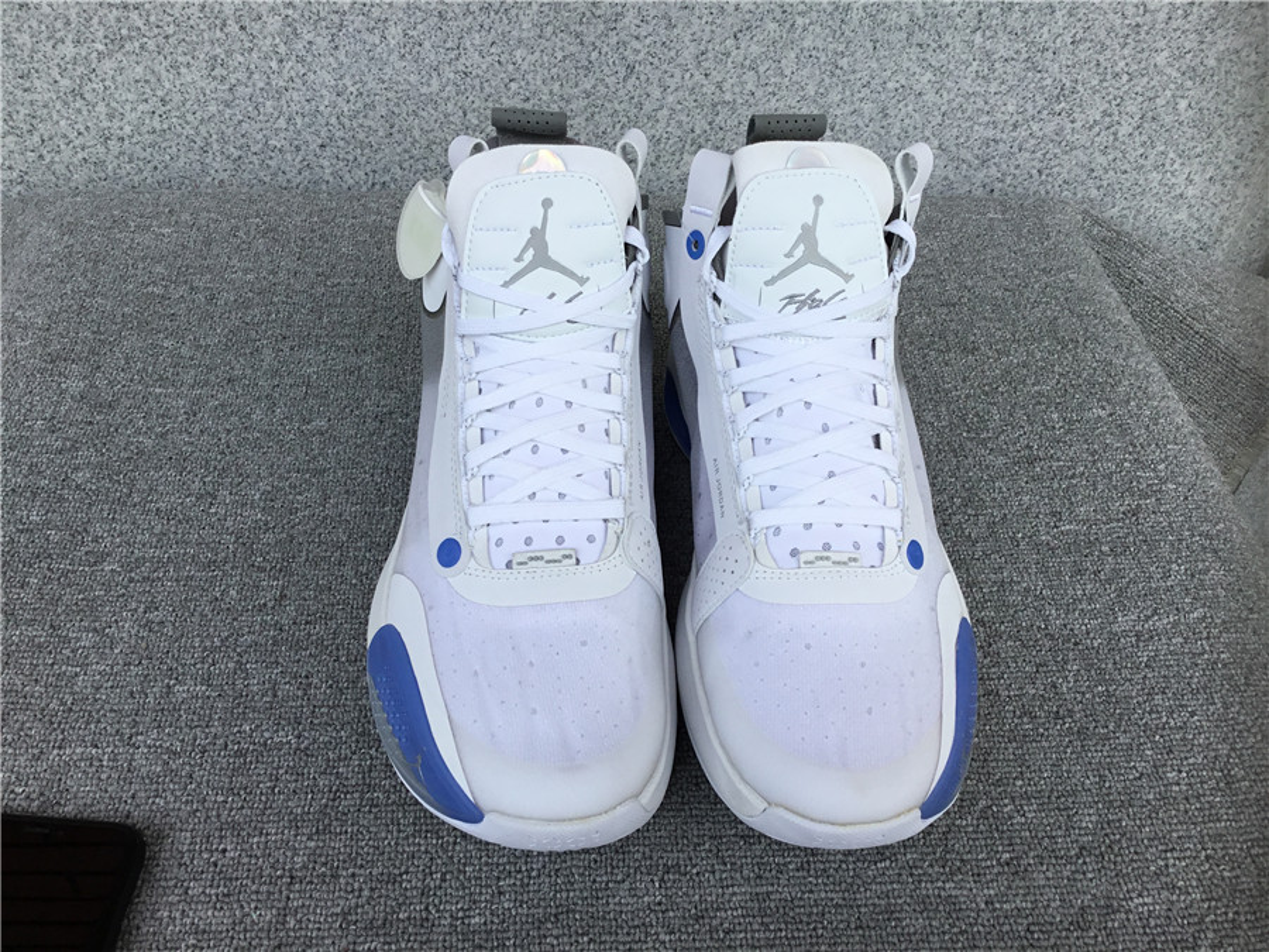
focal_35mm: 31
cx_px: 634
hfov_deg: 58.4
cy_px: 476
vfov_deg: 45.4
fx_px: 1136
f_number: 2.4
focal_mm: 3.3
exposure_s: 1/646
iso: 25
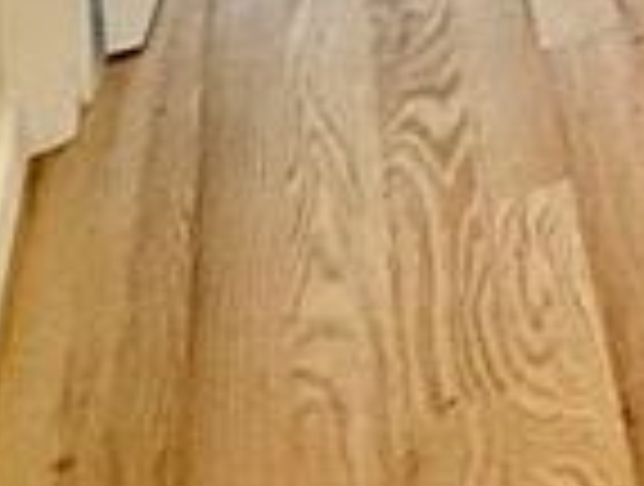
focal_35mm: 100
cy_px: -990
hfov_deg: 14.2
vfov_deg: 10.4
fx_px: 1865
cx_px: 1500
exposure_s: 1/120
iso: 125
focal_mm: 2.22
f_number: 2.2
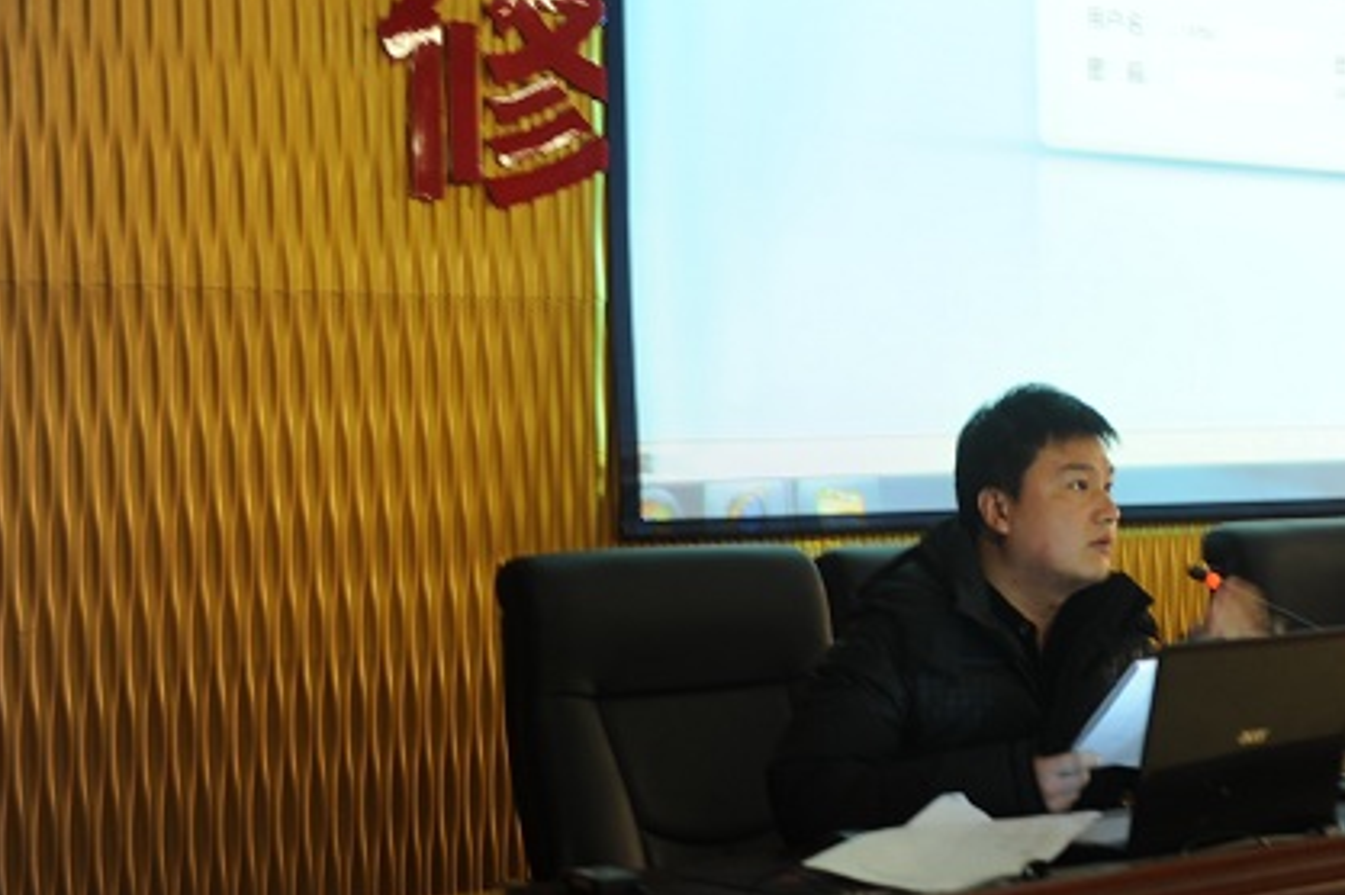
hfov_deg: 29.6
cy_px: 406
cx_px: 1015
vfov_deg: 20.3
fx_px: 2501
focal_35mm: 67
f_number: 2.8
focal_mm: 44
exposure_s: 1/5
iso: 200
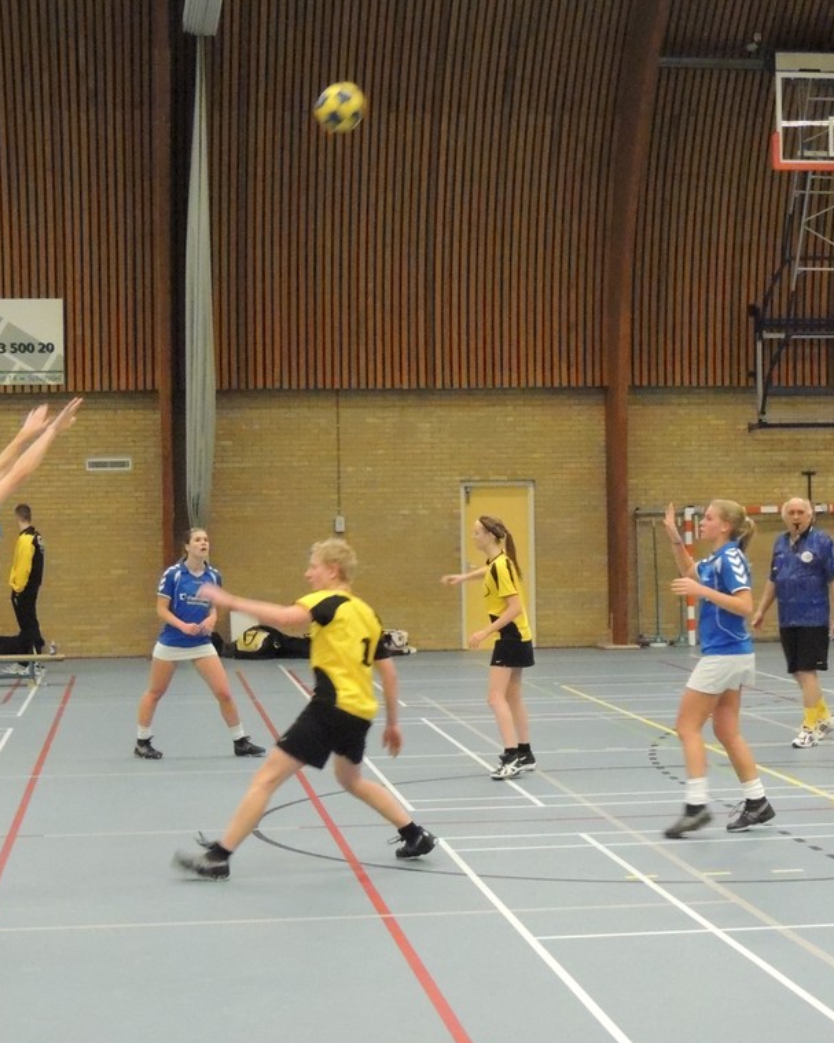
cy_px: 521
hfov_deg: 19.4
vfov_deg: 24.1
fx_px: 2438
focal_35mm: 79
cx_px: 517
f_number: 3.7
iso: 3200
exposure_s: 1/100
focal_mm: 10.7
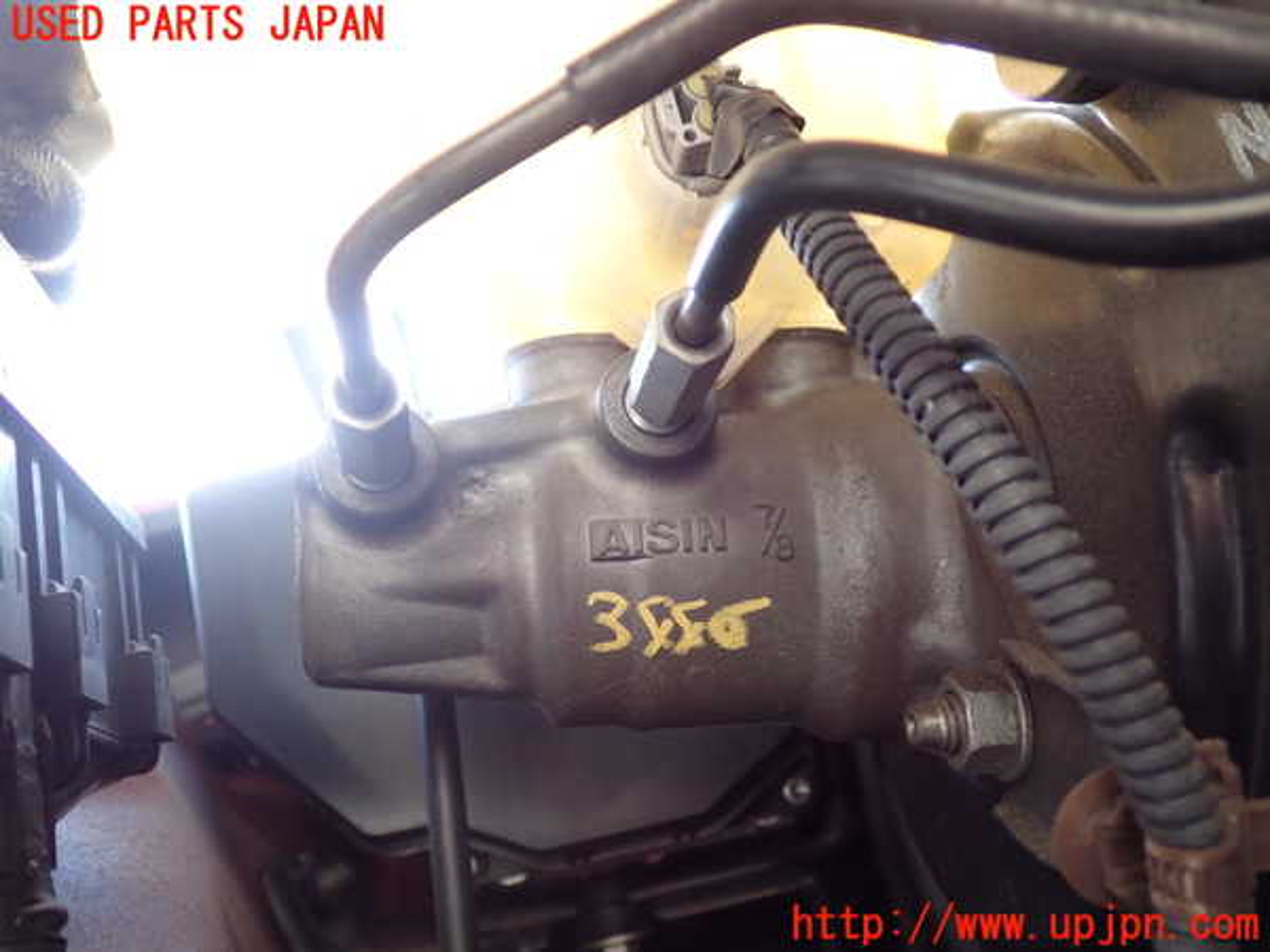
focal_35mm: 36
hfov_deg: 51.4
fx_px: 1321
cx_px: 635
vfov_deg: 39.7
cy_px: 476
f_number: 2.5
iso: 160
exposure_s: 1/80
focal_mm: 6.37
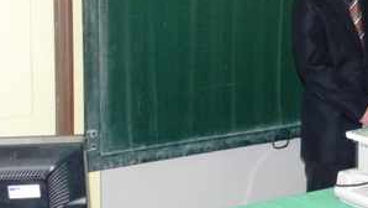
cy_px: 42
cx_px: 267
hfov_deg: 22.3
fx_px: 927
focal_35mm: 95
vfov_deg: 12.7
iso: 377
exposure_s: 1/30
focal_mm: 10.3
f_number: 4
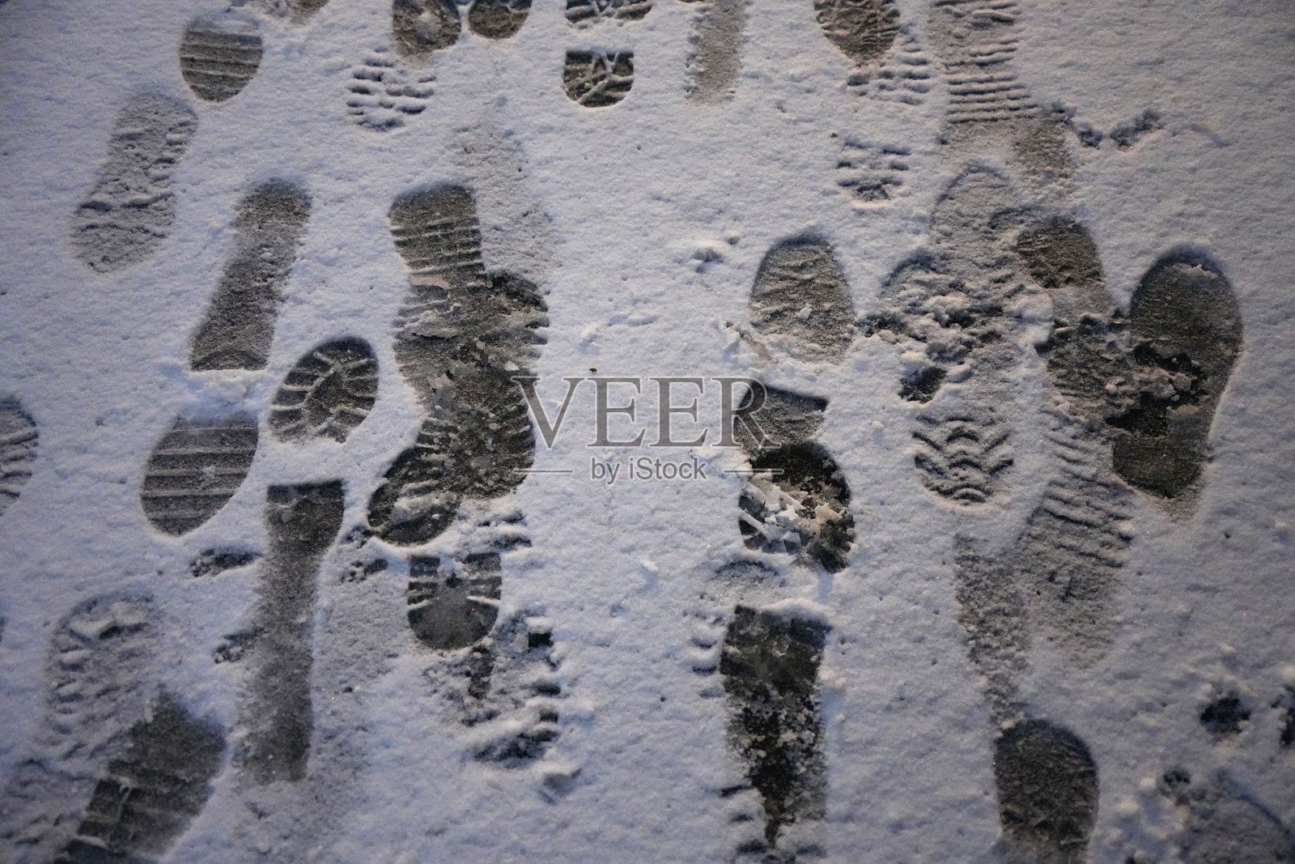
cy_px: 432
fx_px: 1367
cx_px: 648
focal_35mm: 38
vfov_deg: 35.1
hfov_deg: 50.7
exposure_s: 1/30
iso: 12800
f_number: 3.2
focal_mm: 38
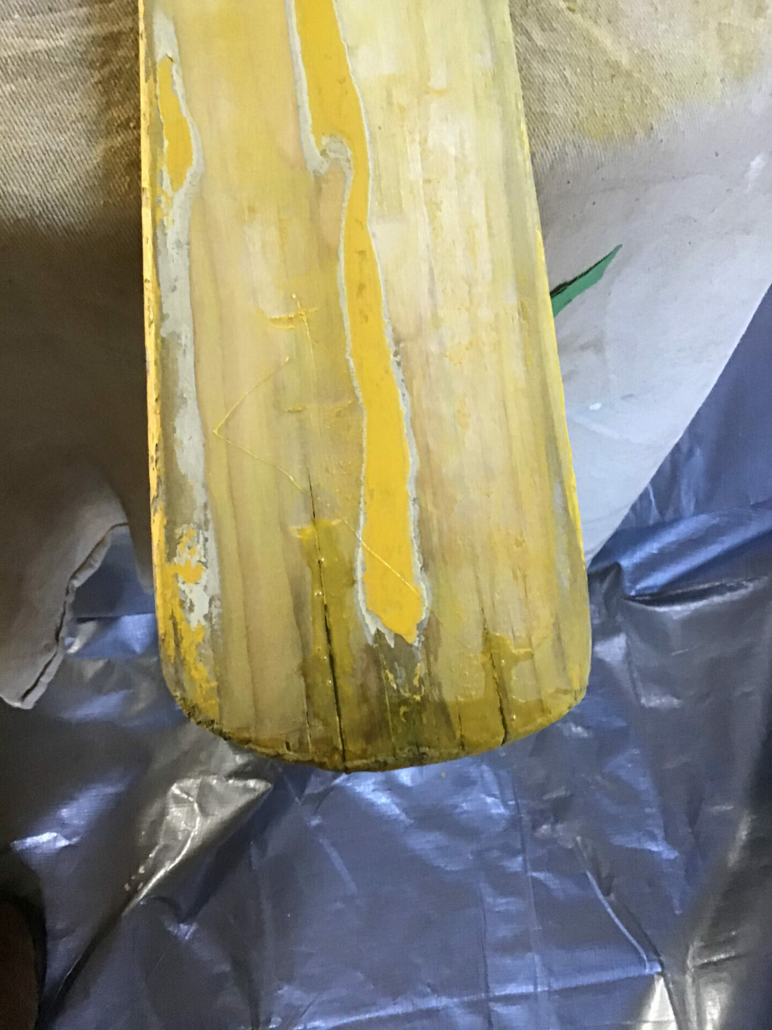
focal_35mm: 31
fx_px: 922
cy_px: 515
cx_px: 386
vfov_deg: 58.4
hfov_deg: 45.4
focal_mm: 3.3
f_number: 2.4
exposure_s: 1/20
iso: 200
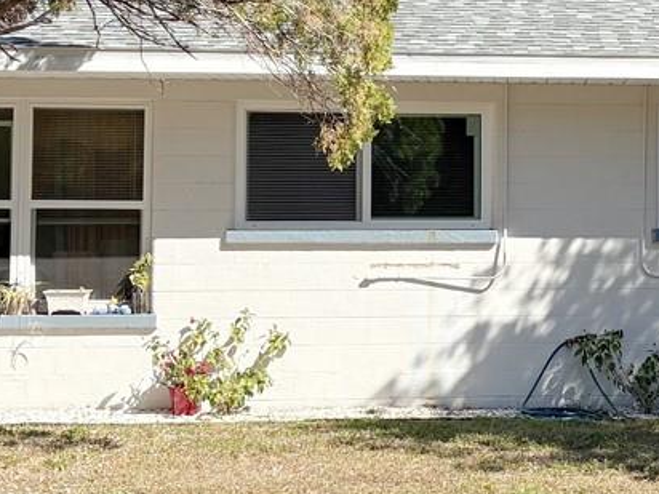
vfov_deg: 14.6
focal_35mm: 101
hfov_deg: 18.8
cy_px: 163
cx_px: 707
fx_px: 1923
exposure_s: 1/2208
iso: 50
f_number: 1.6
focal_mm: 5.96
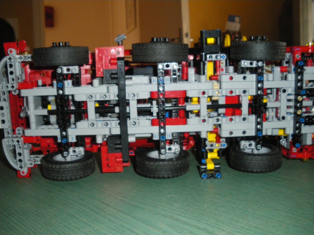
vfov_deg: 39.7
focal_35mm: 36
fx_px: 327
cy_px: 118
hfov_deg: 51.4
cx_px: 157
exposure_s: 1/50
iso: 400
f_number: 3.5
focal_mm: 6.3
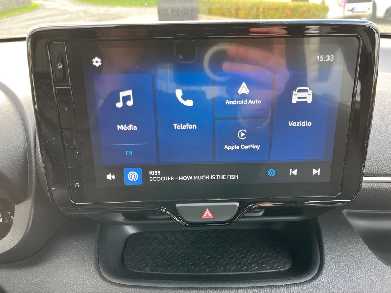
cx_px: 196
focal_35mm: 26
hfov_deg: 67.3
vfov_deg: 53.1
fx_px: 294
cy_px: 146
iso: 125
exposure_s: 1/121
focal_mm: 5.1
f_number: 1.6
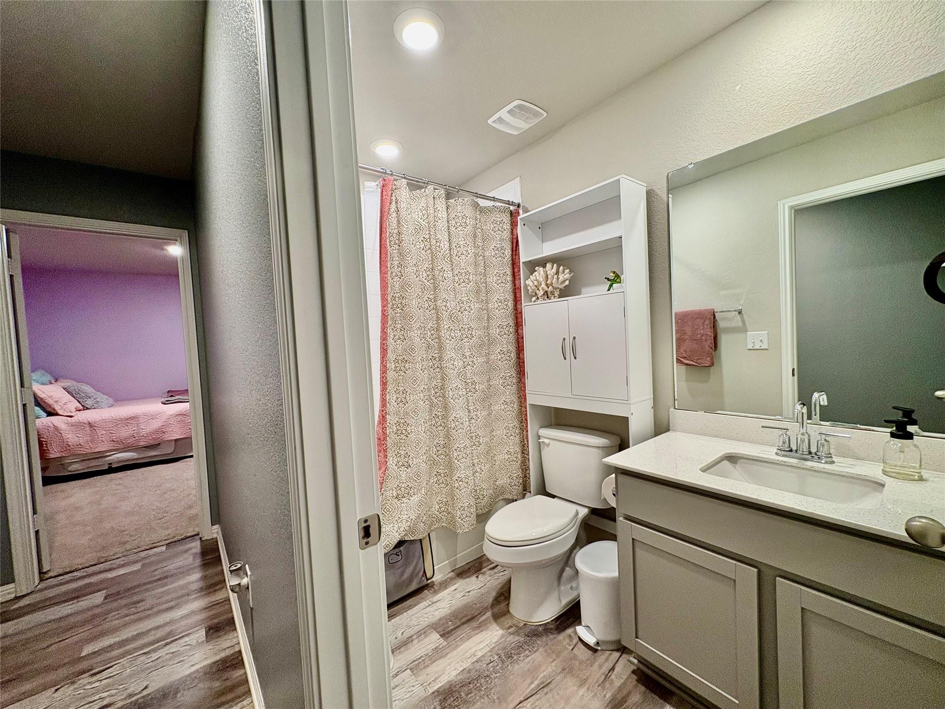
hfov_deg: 102.1
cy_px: 354
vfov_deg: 85.7
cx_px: 472
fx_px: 382
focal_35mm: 14
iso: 125
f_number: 2.2
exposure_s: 1/60
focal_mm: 2.22
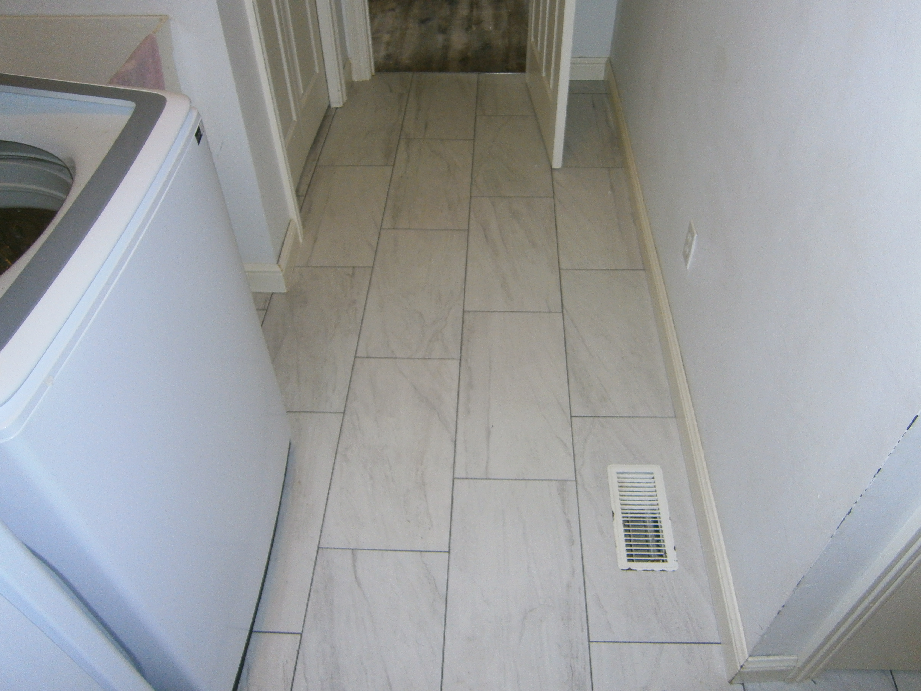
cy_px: 346
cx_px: 460
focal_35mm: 26
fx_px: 692
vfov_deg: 53.1
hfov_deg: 67.3
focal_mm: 4.7
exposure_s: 1/30
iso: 125
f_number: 2.8
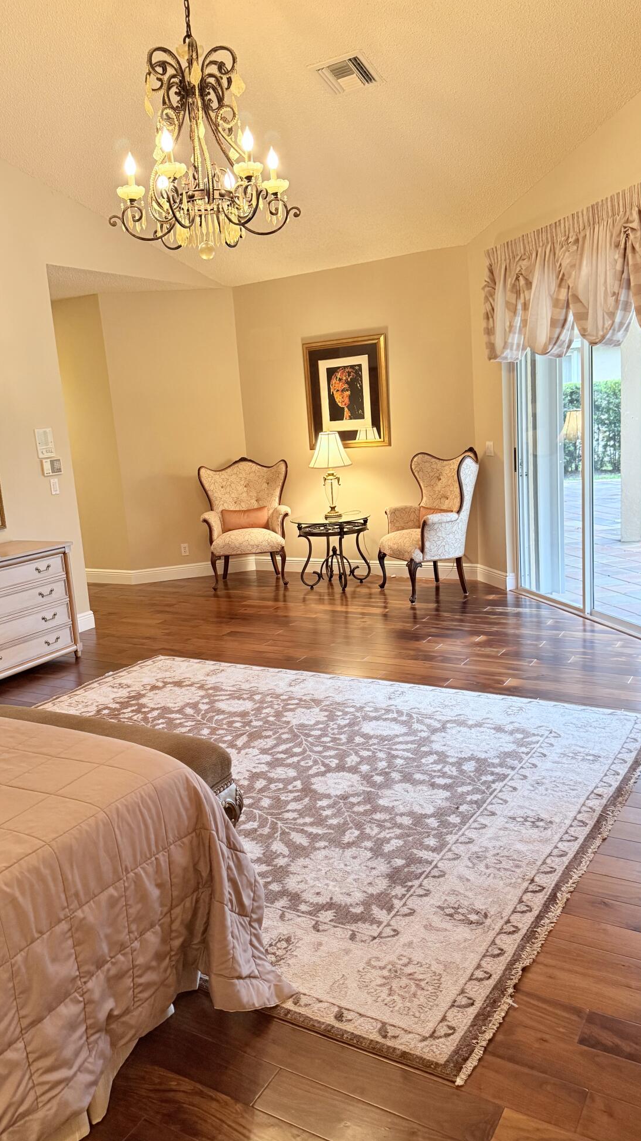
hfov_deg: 42.8
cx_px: 290
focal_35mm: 27
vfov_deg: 69.9
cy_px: 558
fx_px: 816
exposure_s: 1/120
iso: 400
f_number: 1.78
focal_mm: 6.76
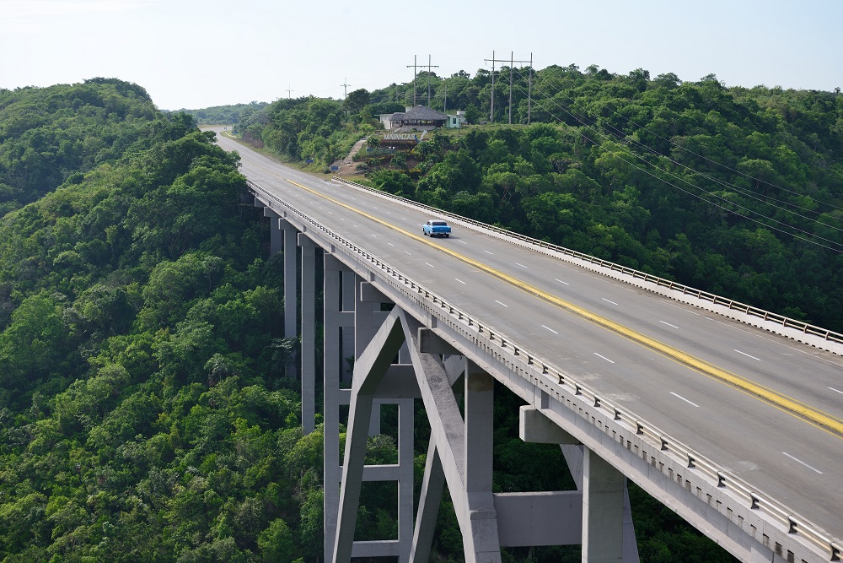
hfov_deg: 28.8
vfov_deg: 19.5
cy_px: 282
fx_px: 1639
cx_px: 422
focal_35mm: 70
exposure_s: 1/400
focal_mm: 70
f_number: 7.1
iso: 100
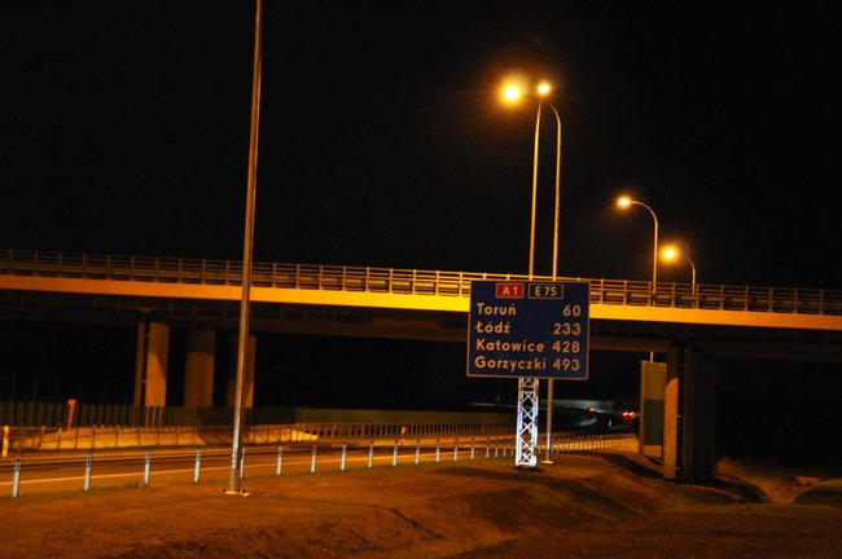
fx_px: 1822
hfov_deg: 26.0
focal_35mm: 78
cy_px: 280
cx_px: 421
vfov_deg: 17.5
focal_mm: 52
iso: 1600
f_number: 4.8
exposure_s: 1/5
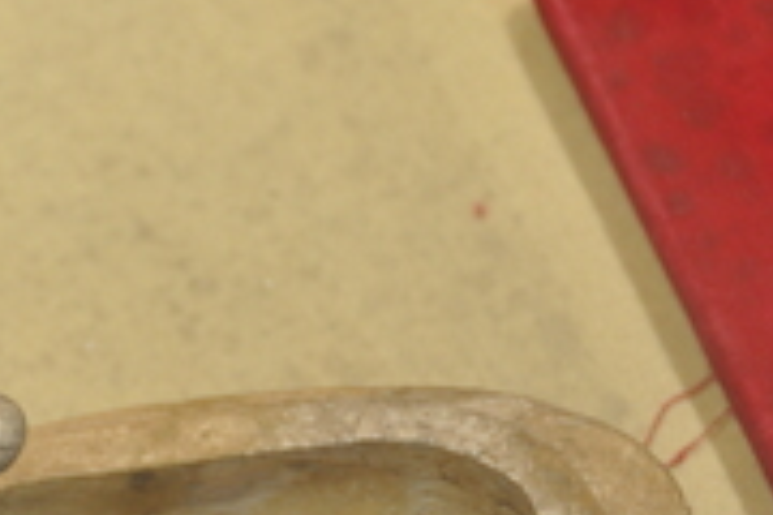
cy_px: 455
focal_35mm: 300
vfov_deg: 4.6
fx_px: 6441
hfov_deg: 6.9
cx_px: 258
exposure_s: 1/25
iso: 500
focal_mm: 82
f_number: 5
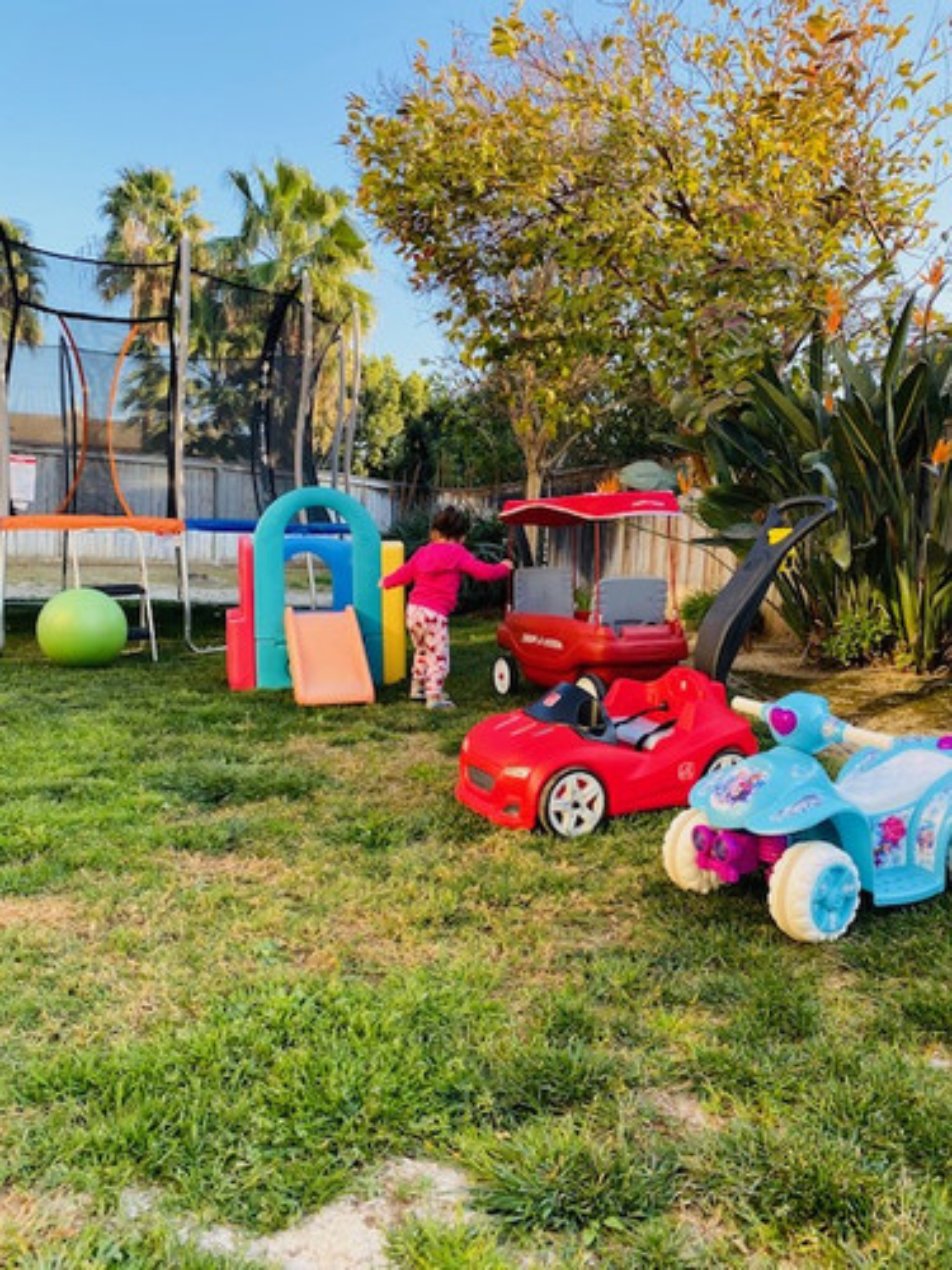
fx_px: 953
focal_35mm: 26
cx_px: 476
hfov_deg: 53.1
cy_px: 635
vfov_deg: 67.3
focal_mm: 4.25
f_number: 1.8
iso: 32
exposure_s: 1/270
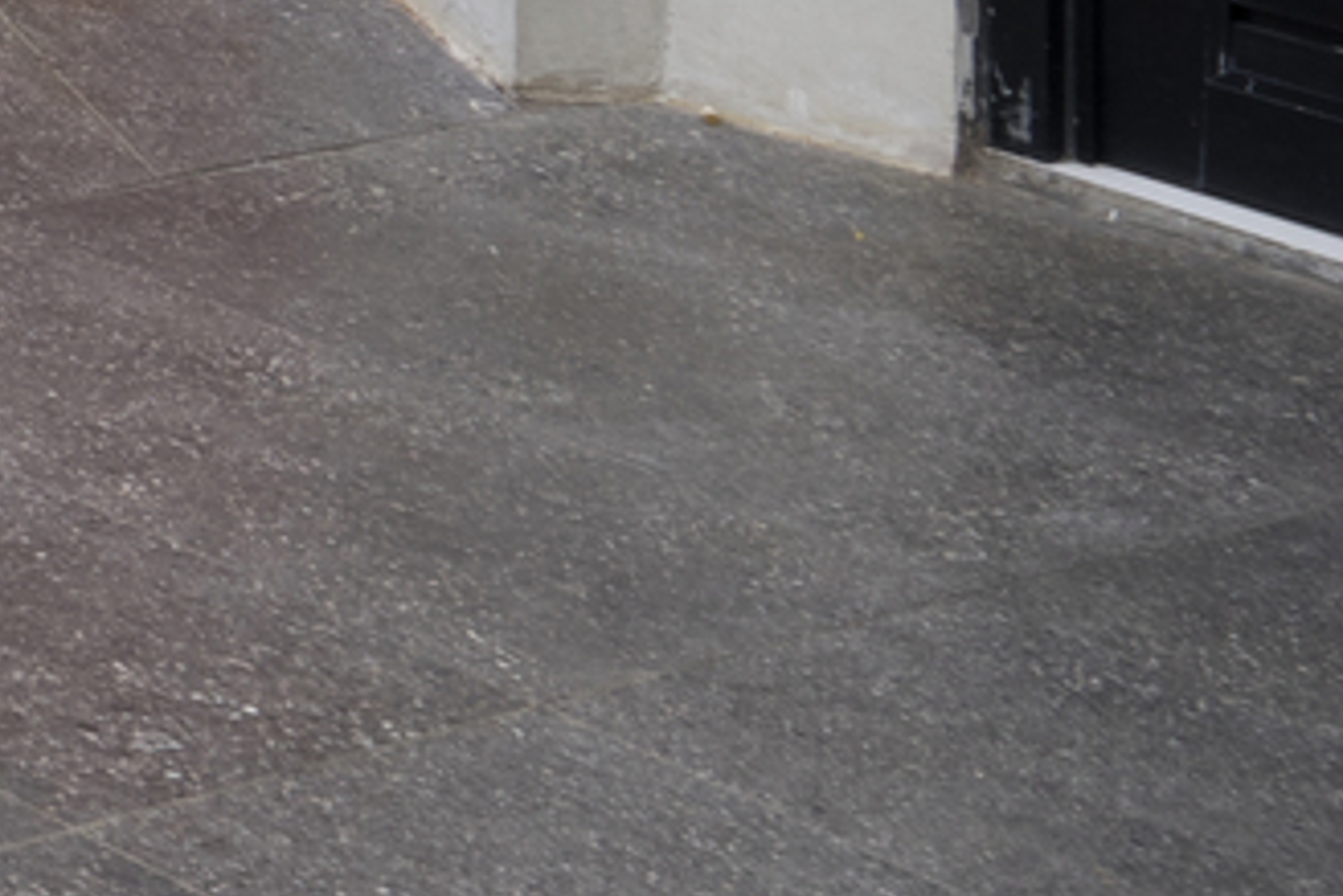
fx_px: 4553
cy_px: -1229
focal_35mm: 122
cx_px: -2293
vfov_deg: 9.9
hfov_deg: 11.9
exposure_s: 1/8
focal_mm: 20
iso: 160
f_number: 11
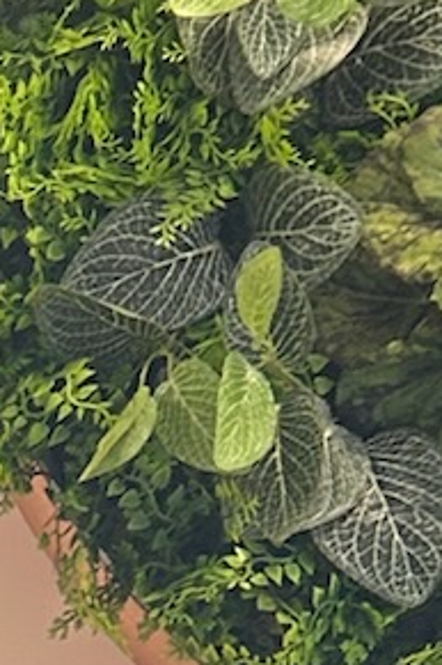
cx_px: -1241
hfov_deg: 6.1
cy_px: 1488
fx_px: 3522
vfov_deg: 9.7
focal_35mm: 191
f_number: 1.5
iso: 50
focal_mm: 5.7
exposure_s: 1/209
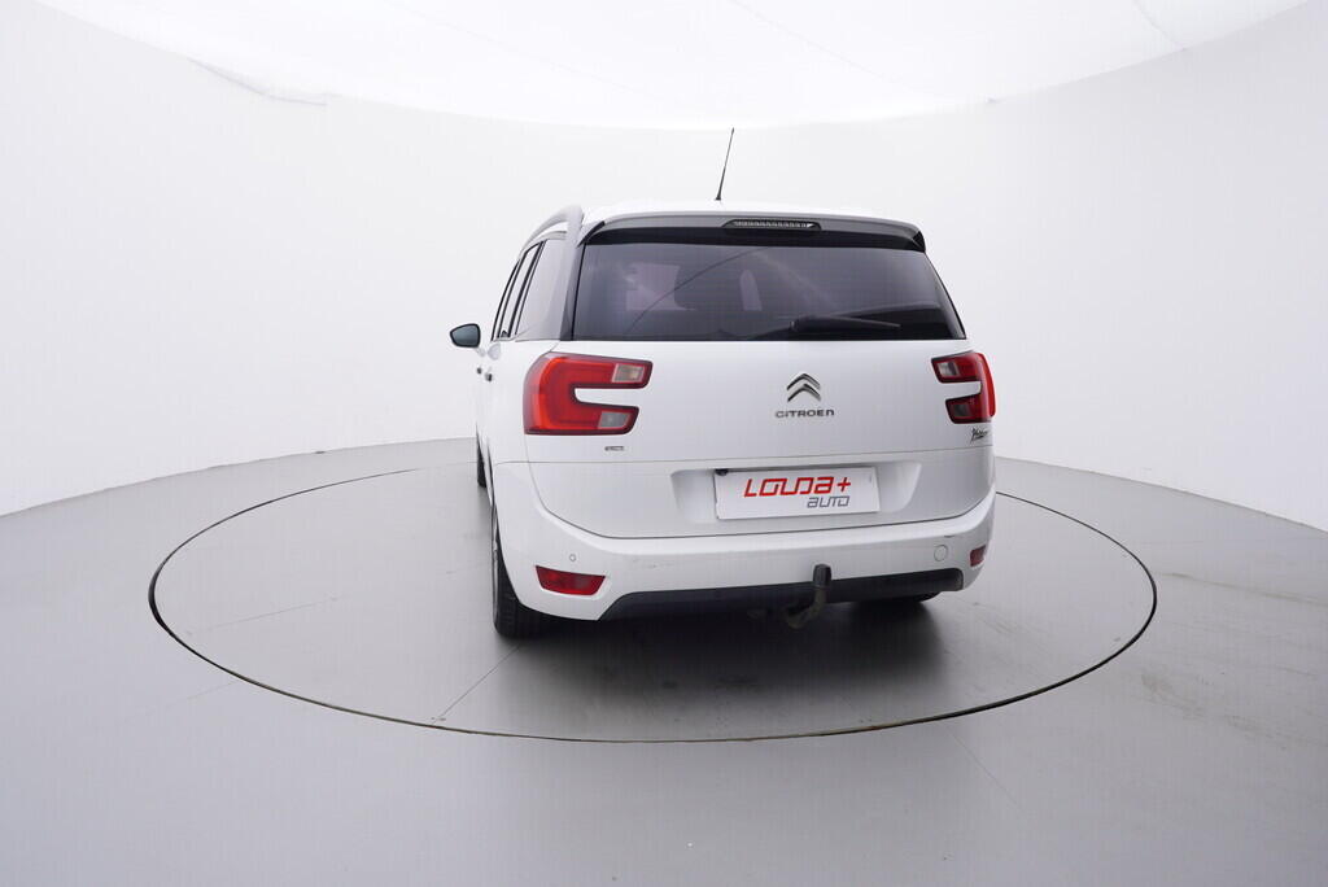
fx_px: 830
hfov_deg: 77.3
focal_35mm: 22
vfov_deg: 56.2
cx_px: 664
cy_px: 444
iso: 200
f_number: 5
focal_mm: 15
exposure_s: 1/80
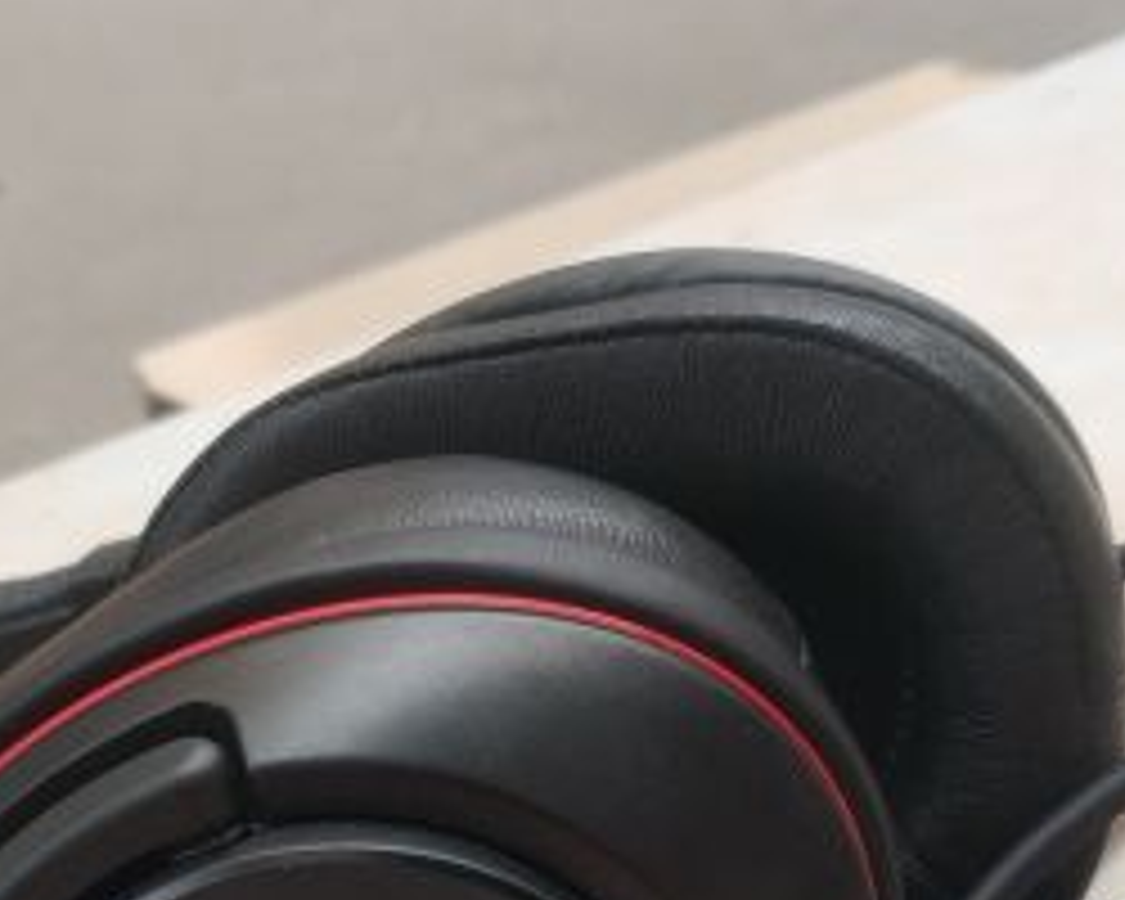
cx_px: 572
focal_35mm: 90
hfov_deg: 21.3
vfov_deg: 16.5
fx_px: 2997
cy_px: 1022
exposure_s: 1/163
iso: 100
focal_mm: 4.5
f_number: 2
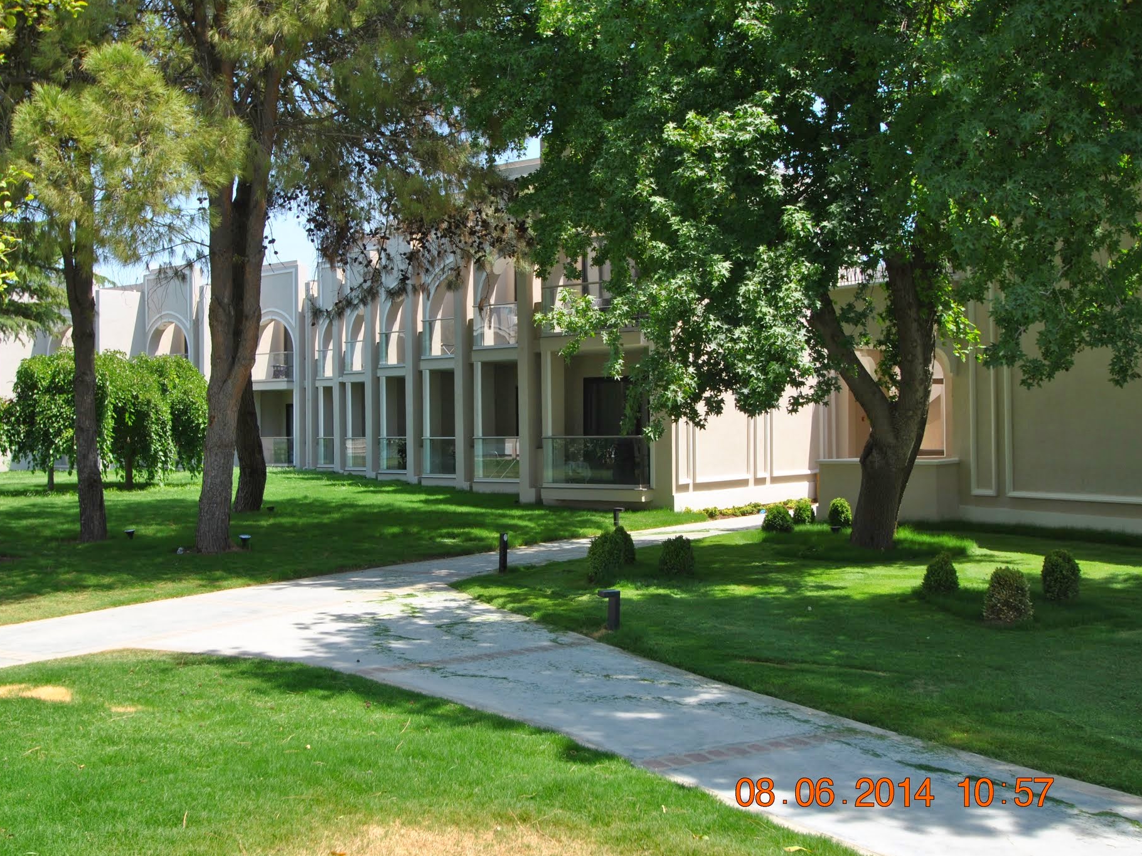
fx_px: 1287
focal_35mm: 39
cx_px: 533
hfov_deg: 47.8
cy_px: 427
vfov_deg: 36.8
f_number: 6.3
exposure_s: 1/160
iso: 100
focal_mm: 24
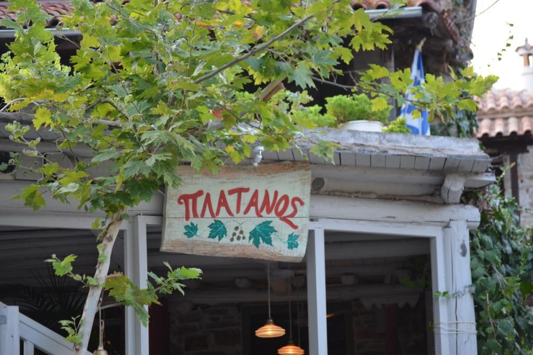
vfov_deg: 11.1
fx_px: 1836
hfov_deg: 16.5
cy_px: 178
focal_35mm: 124
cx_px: 264
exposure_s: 1/80
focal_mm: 82
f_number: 4.5
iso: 400
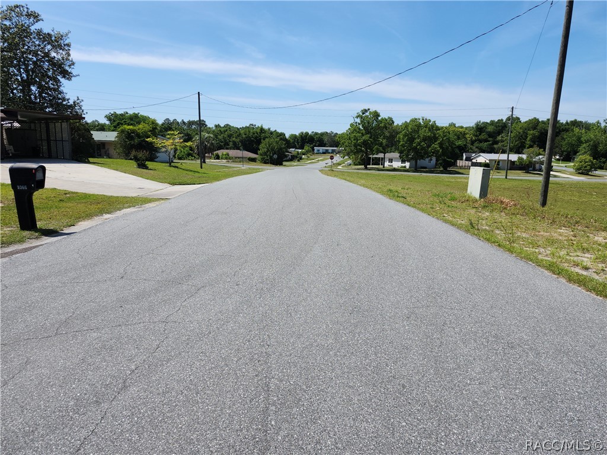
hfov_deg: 73.9
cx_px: 304
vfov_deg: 58.9
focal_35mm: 23
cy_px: 228
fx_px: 403
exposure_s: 1/1951
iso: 25
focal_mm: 5.54
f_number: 1.8
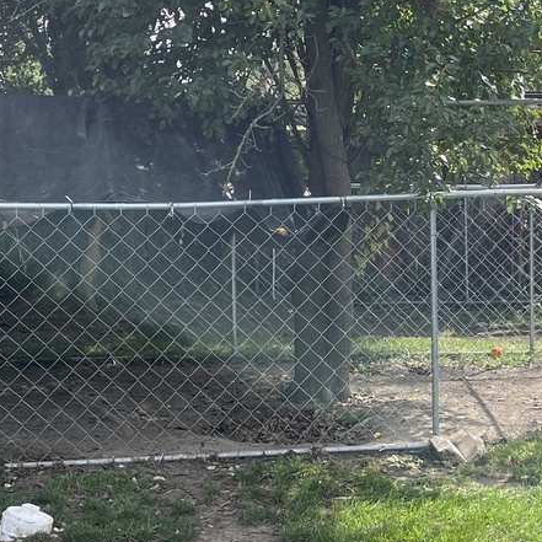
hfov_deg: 23.0
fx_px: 1329
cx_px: 331
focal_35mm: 75
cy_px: 219
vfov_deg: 23.0
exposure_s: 1/878
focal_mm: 5.1
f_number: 1.6
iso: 50
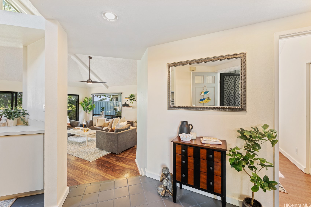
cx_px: 156
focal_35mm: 14
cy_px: 104
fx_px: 121
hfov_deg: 104.3
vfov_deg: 81.2
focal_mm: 14
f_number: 9
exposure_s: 1/4
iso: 400
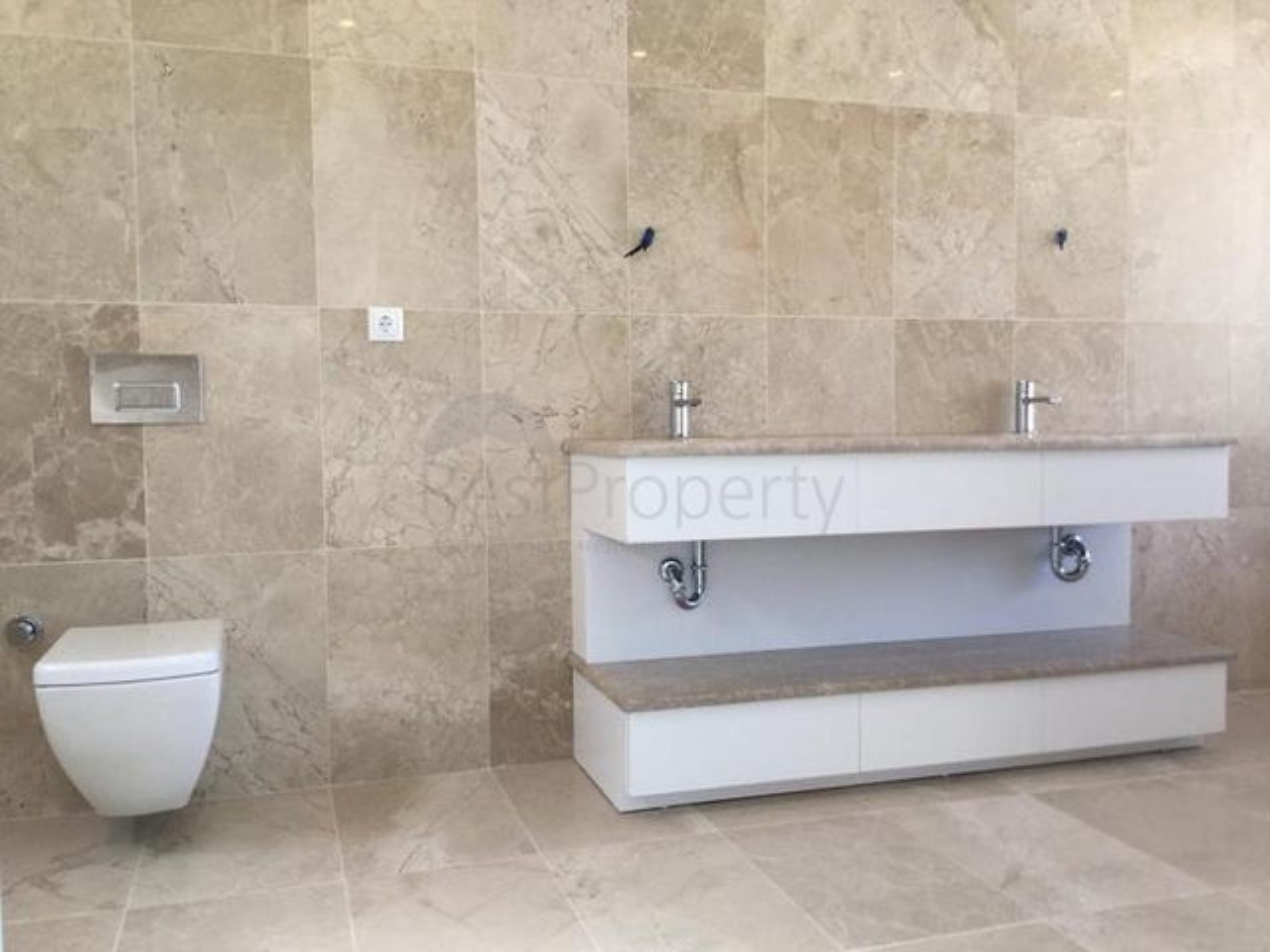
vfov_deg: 45.4
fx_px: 1137
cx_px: 635
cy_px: 476
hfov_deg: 58.4
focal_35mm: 31
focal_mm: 3.3
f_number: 2.4
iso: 32
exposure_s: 1/30
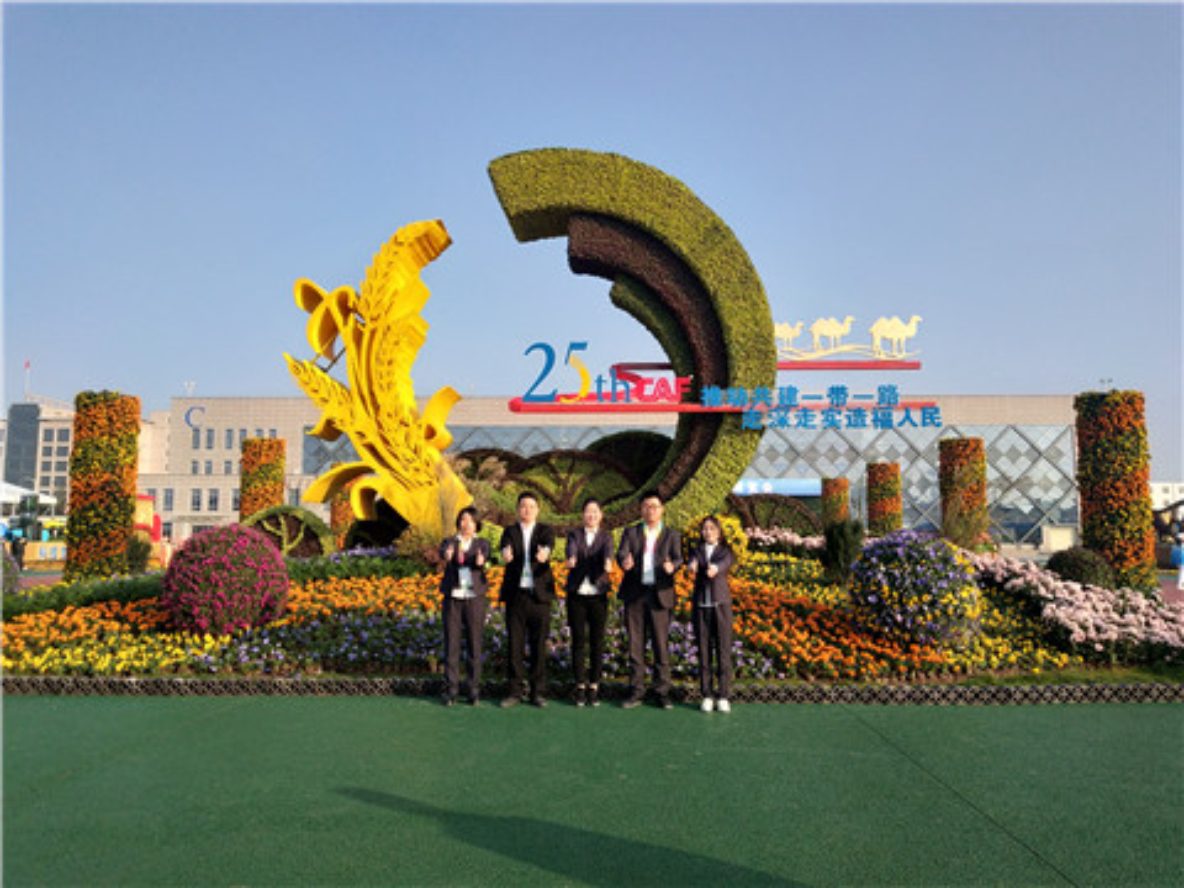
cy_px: 444
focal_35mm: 30
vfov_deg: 46.8
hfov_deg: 60.0
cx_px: 592
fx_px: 1026
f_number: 1.8
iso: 50
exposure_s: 1/1332
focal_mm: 3.95
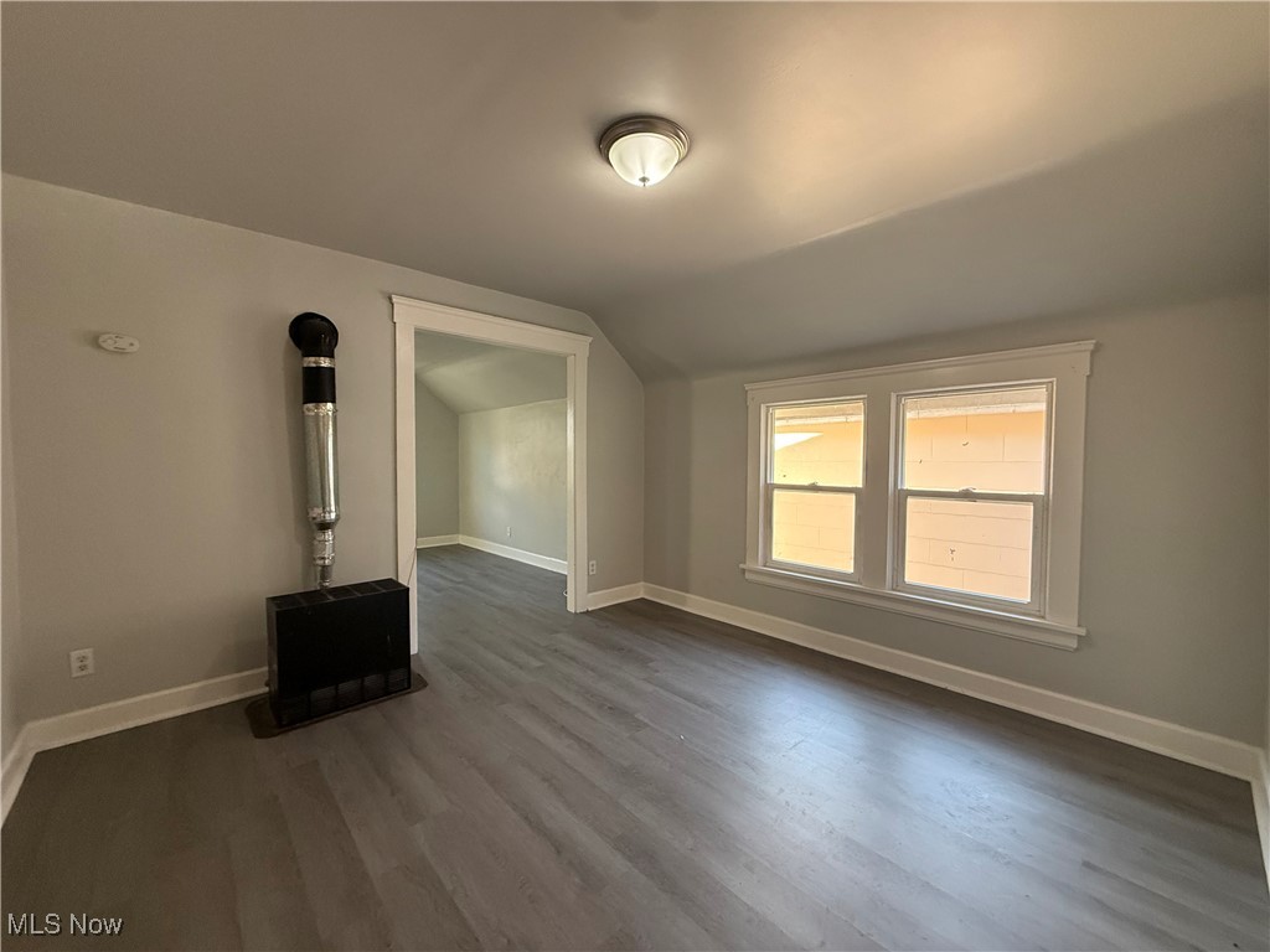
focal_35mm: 14
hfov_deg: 102.1
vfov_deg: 85.7
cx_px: 635
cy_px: 476
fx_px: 514
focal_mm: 2.22
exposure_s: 1/99
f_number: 2.2
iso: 400
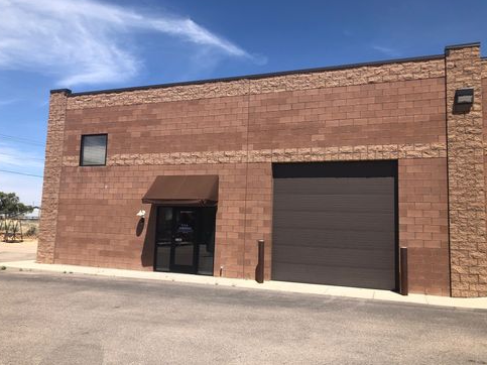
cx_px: 239
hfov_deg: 61.7
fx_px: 408
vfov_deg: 48.2
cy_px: 179
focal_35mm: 29
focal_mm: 3.99
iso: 20
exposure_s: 1/1675
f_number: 1.8
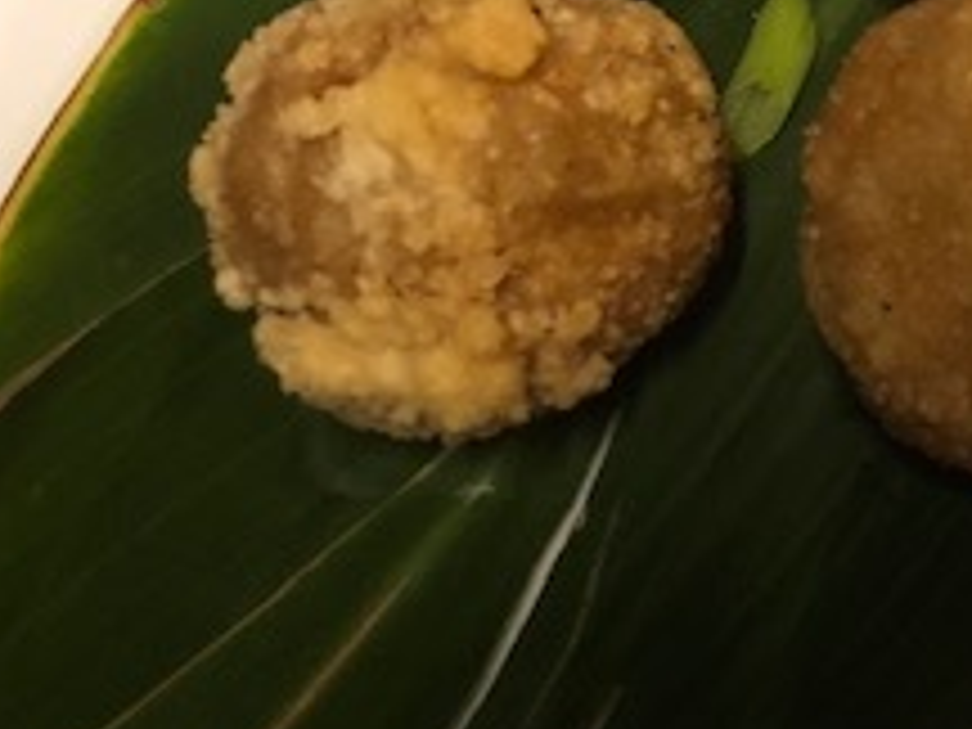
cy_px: -148
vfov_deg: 17.0
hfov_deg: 22.1
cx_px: 1107
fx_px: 2331
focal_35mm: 83
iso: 100
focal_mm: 4
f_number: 1.8
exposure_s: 1/12
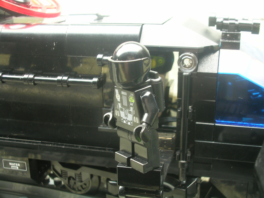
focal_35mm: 53
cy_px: 99
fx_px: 404
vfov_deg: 27.5
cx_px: 132
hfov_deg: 36.2
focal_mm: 8
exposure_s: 1/17.1
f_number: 3.2
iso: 50
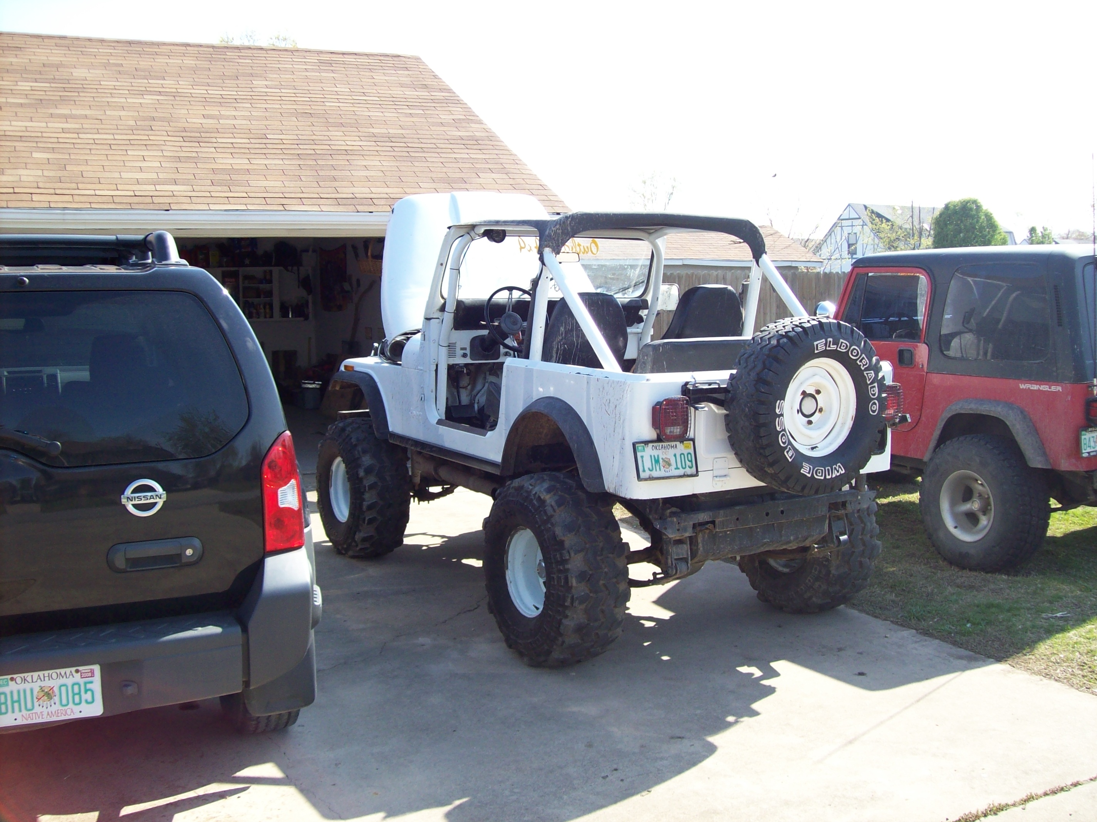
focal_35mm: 36
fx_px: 1140
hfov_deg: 51.4
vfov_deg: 39.6
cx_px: 548
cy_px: 411
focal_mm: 6
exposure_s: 1/405
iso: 80
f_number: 2.7
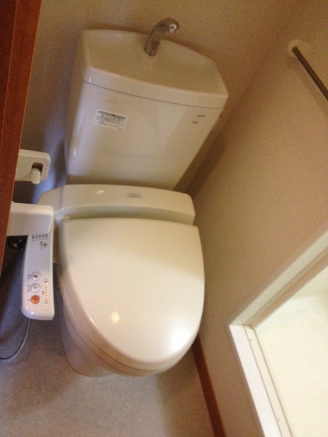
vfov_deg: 52.6
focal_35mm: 35
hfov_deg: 40.7
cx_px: 164
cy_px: 218
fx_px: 442
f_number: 2.4
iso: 400
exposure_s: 1/20
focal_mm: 4.28
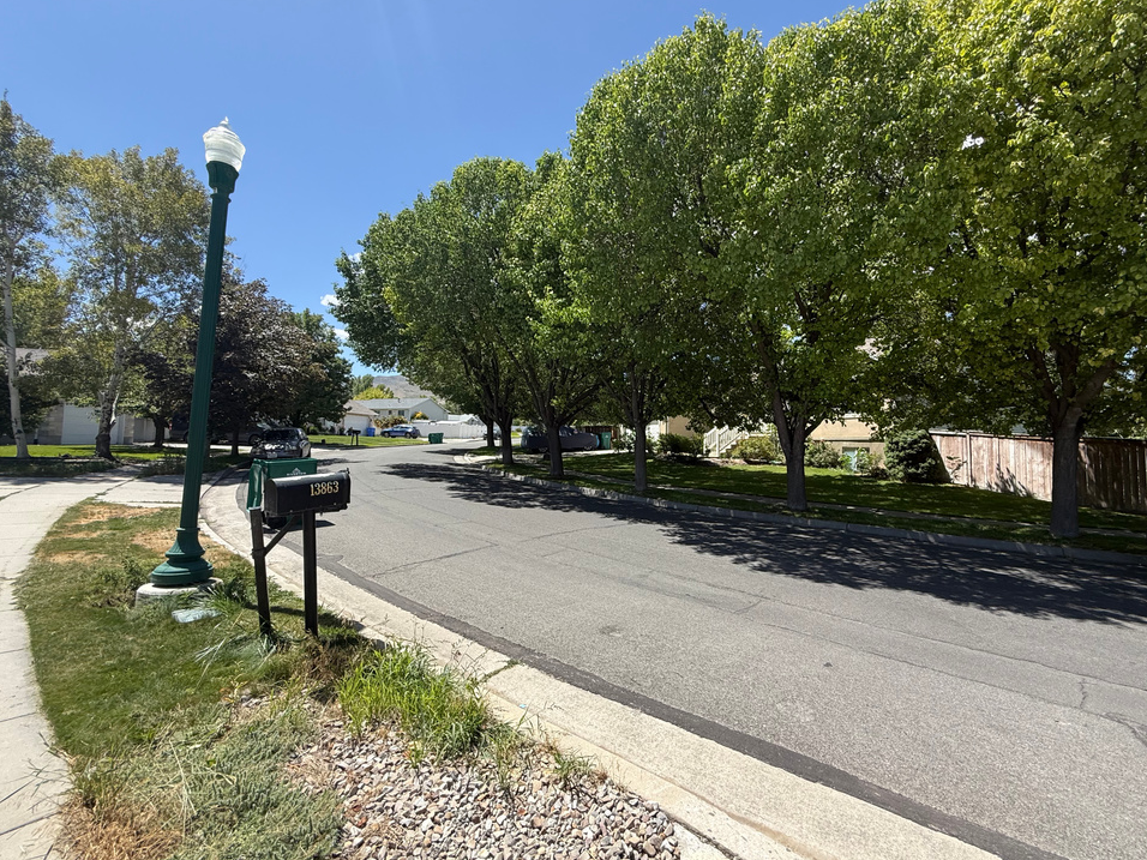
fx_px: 497
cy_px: 414
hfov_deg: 98.1
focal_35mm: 15
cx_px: 608
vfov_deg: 81.7
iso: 50
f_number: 2.2
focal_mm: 2.22
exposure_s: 1/841
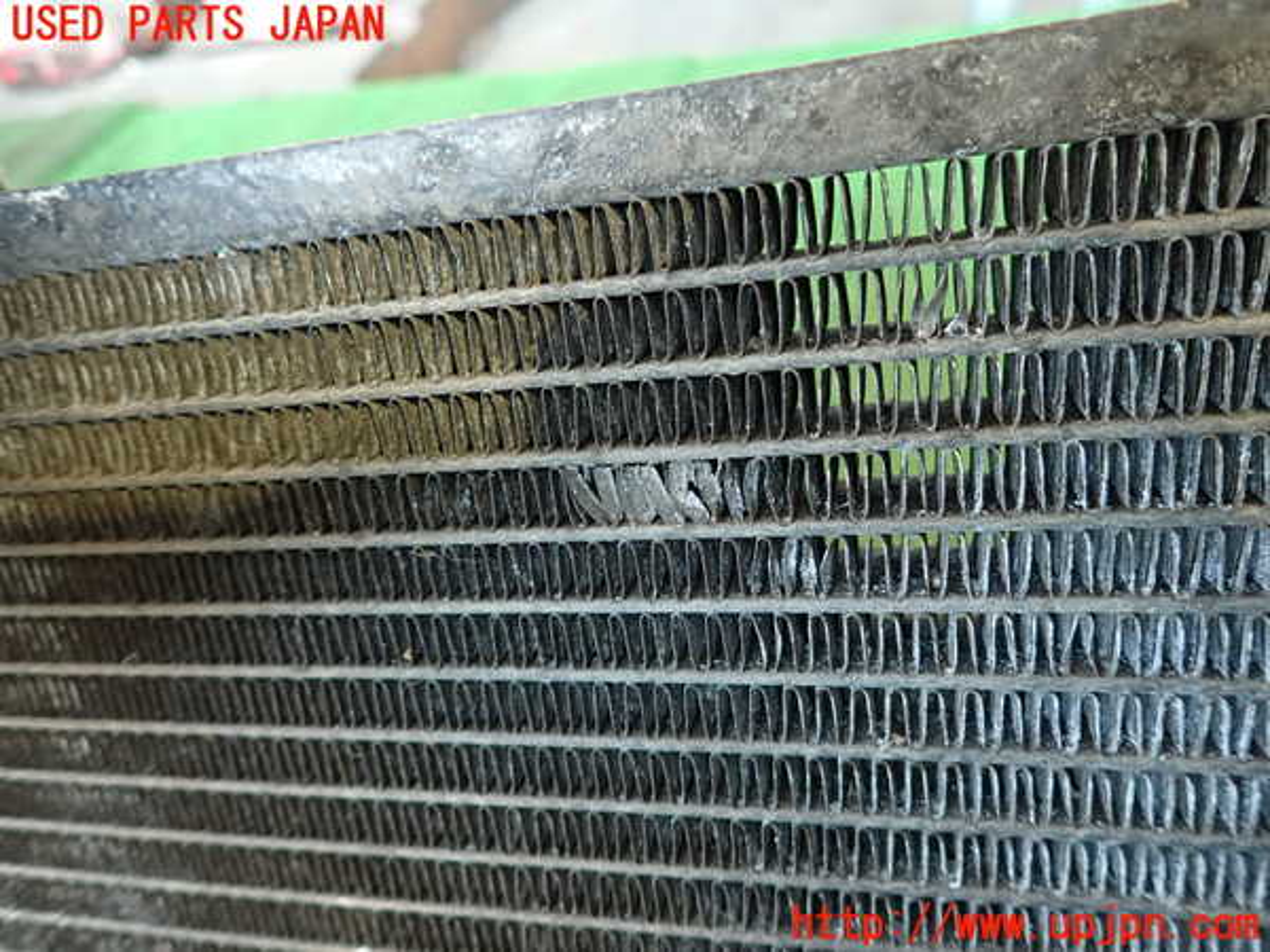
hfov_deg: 69.4
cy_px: 476
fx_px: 917
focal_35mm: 25
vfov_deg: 54.9
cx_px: 635
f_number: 2
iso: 400
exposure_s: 1/30
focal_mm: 4.5
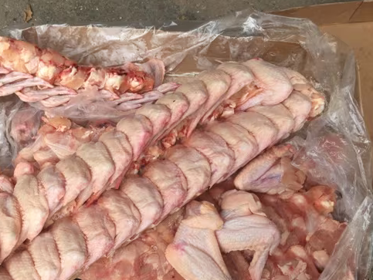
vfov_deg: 39.6
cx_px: 148
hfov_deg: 51.0
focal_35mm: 36
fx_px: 388
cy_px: 159
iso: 32
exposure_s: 1/791
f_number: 2.2
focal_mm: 4.15
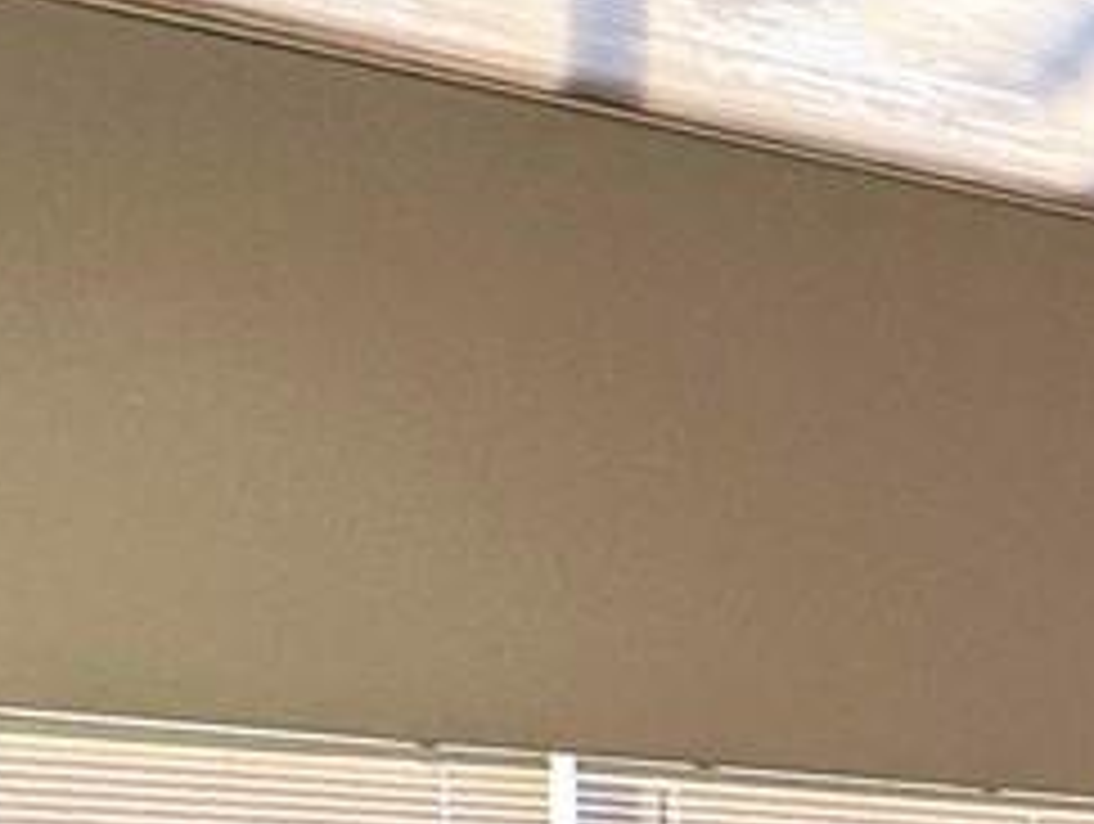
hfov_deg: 16.8
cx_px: 2089
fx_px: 2912
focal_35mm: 92
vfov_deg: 14.5
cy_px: 1382
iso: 100
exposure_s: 1/120
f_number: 2.2
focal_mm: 2.22
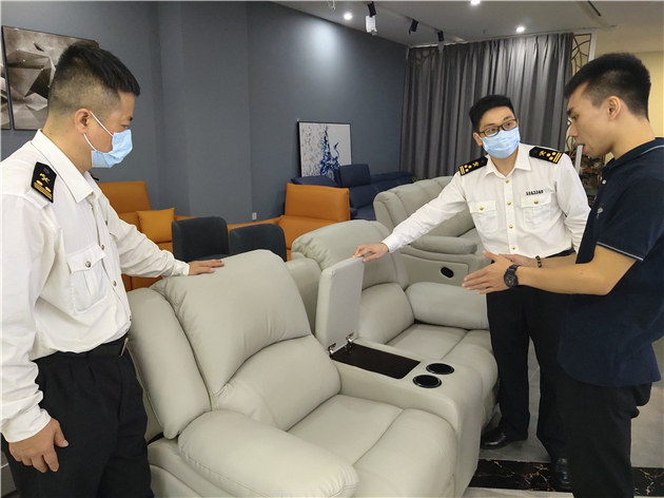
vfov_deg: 46.8
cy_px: 249
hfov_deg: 60.0
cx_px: 332
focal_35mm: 30
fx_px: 575
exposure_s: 1/50
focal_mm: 4.35
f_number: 1.8
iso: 371
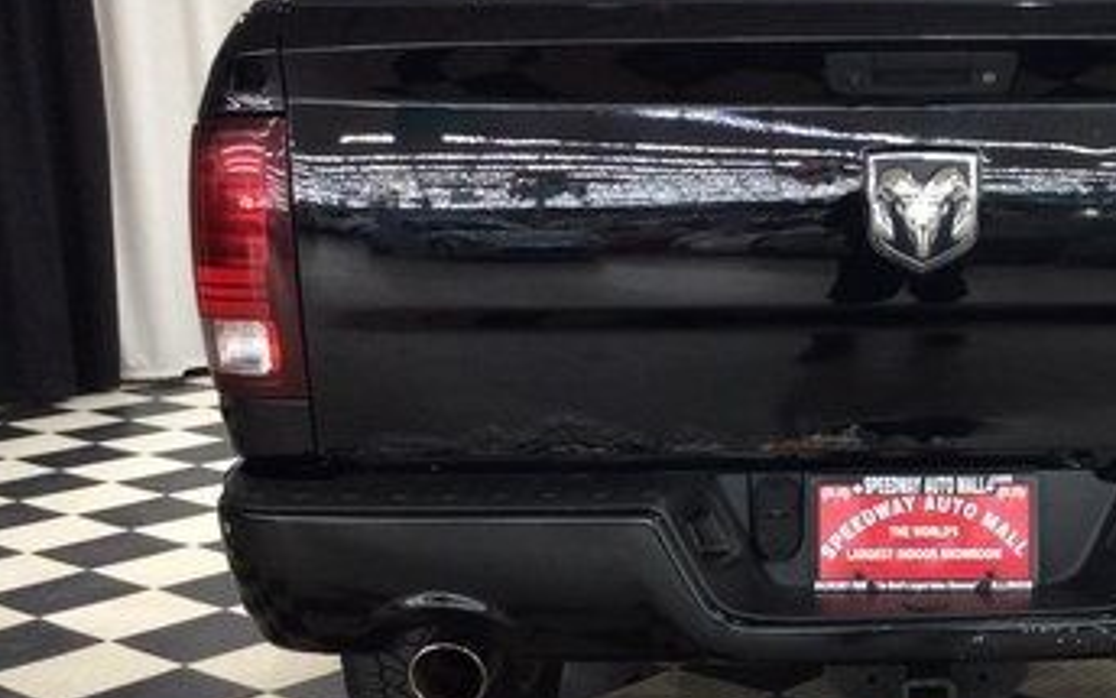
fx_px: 1916
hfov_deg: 31.5
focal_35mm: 63
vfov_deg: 20.5
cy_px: 477
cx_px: 925
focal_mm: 3.3
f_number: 2.4
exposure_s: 1/24
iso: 100
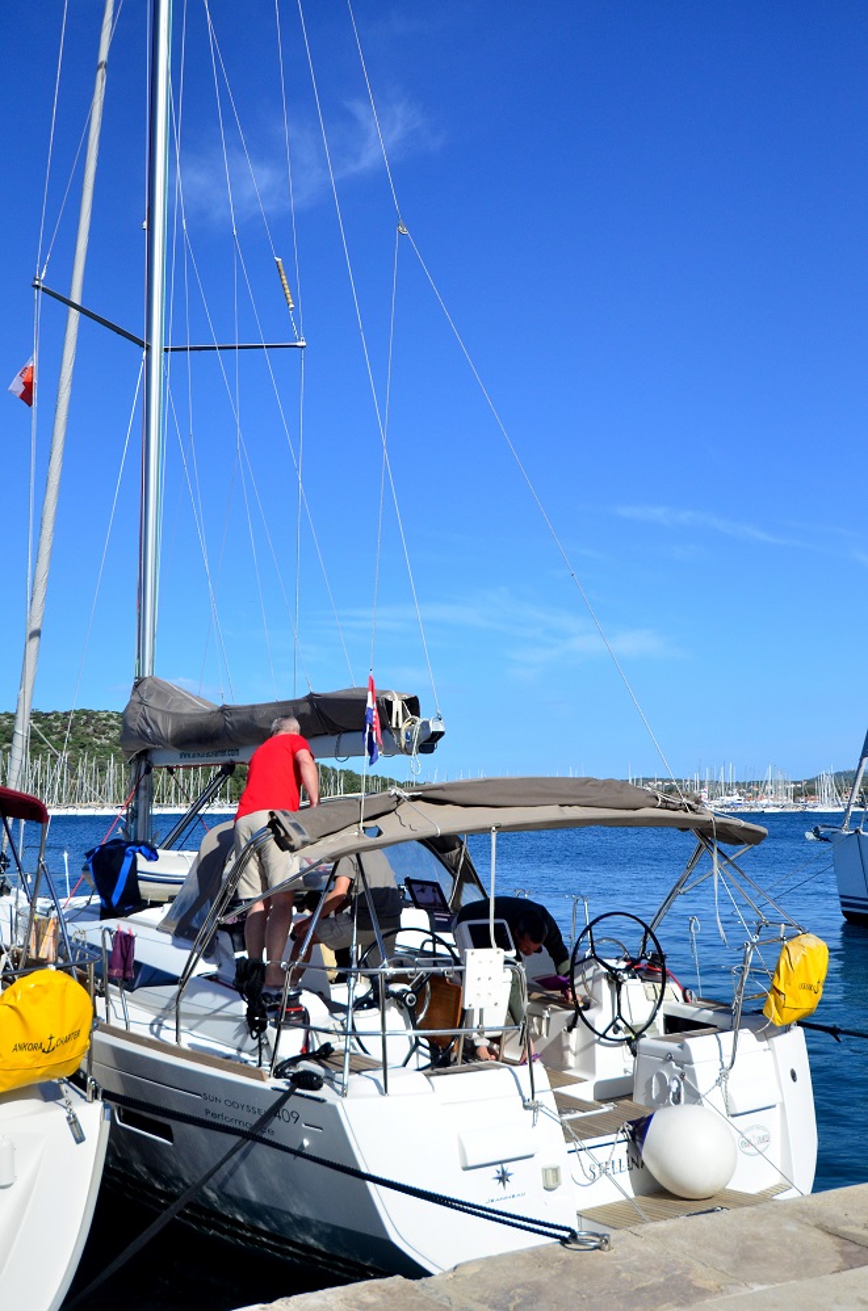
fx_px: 1309
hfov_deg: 36.7
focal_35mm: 36
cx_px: 434
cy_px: 656
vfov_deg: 53.2
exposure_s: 1/8000
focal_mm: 24
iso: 640
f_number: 4.5
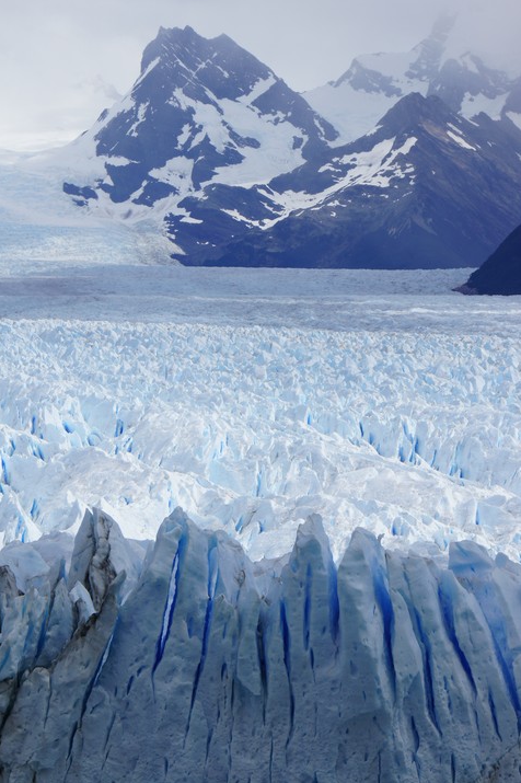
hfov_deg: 9.2
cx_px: 260
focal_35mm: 150
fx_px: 3248
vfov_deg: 13.7
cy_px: 393
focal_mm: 99
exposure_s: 1/640
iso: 200
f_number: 13
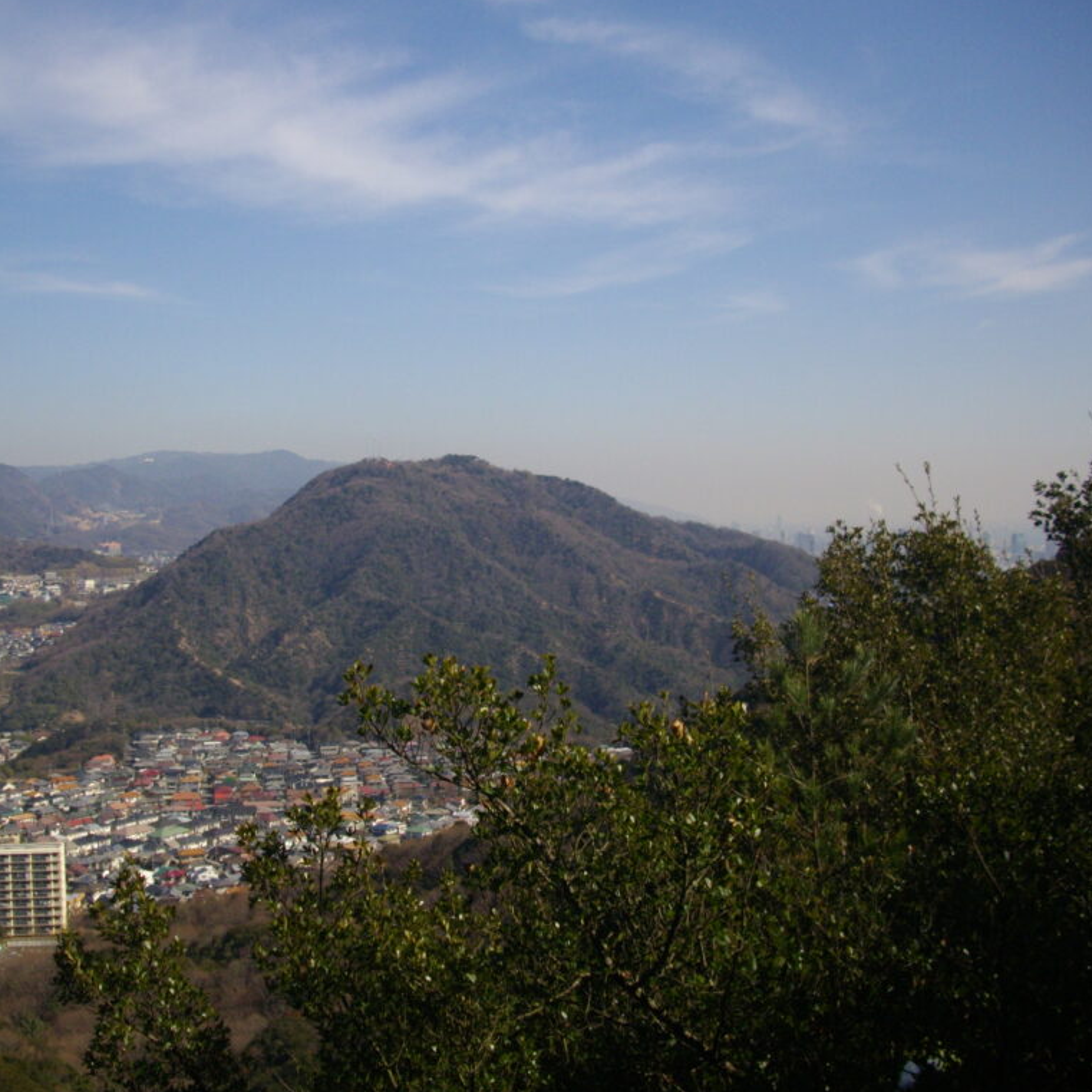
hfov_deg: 38.1
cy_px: 545
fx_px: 1570
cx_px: 410
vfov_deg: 38.3
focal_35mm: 44
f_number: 5.6
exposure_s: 1/500
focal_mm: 6.2
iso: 100
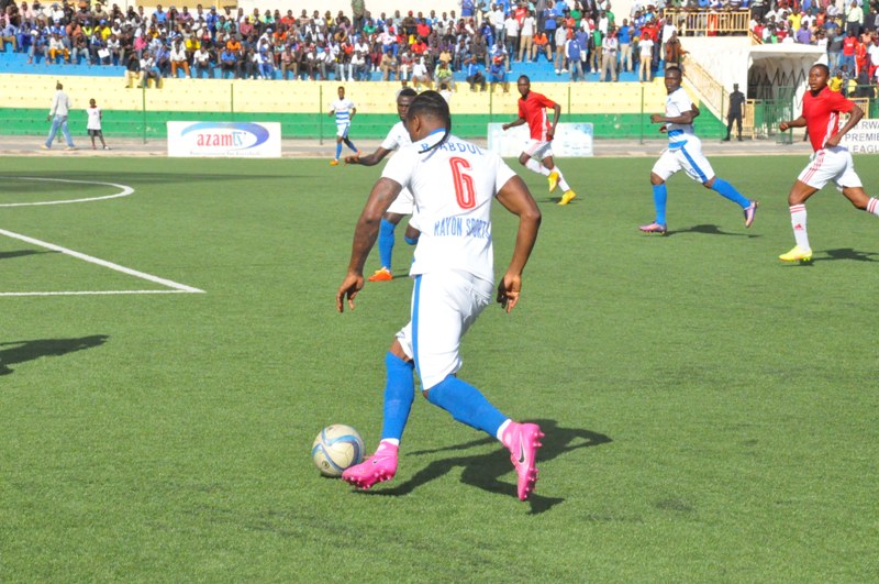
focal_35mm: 128
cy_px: 292
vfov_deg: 10.7
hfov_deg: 16.1
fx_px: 3109
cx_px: 440
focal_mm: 85
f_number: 18
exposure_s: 1/4000
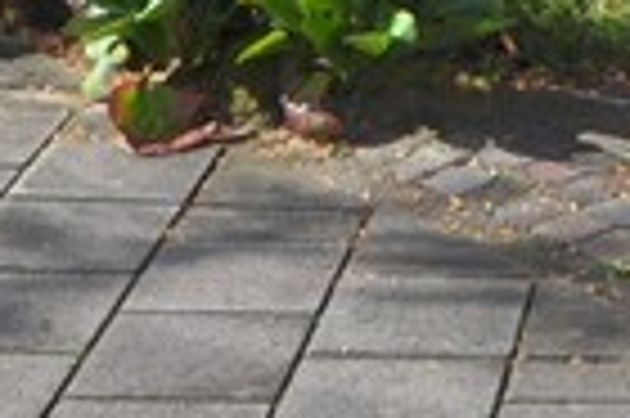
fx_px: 2692
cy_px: -971
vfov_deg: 7.5
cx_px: 1022
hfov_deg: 12.5
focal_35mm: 154
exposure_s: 1/250
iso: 220
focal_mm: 14
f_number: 10
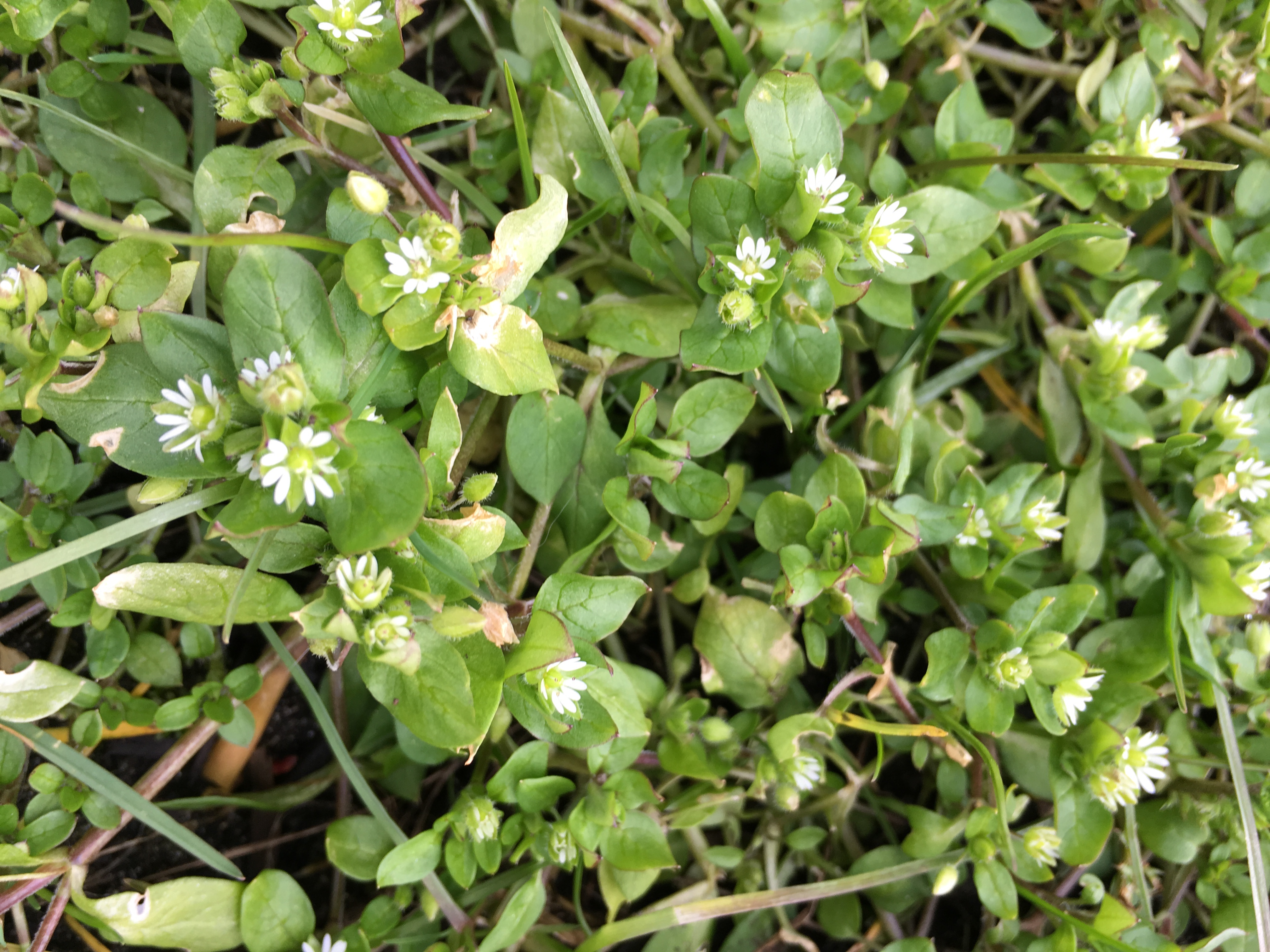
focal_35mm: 29
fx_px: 1064
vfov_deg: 48.2
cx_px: 635
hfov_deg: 61.7
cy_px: 476
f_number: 2.2
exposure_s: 1/120
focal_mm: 4.15
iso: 25
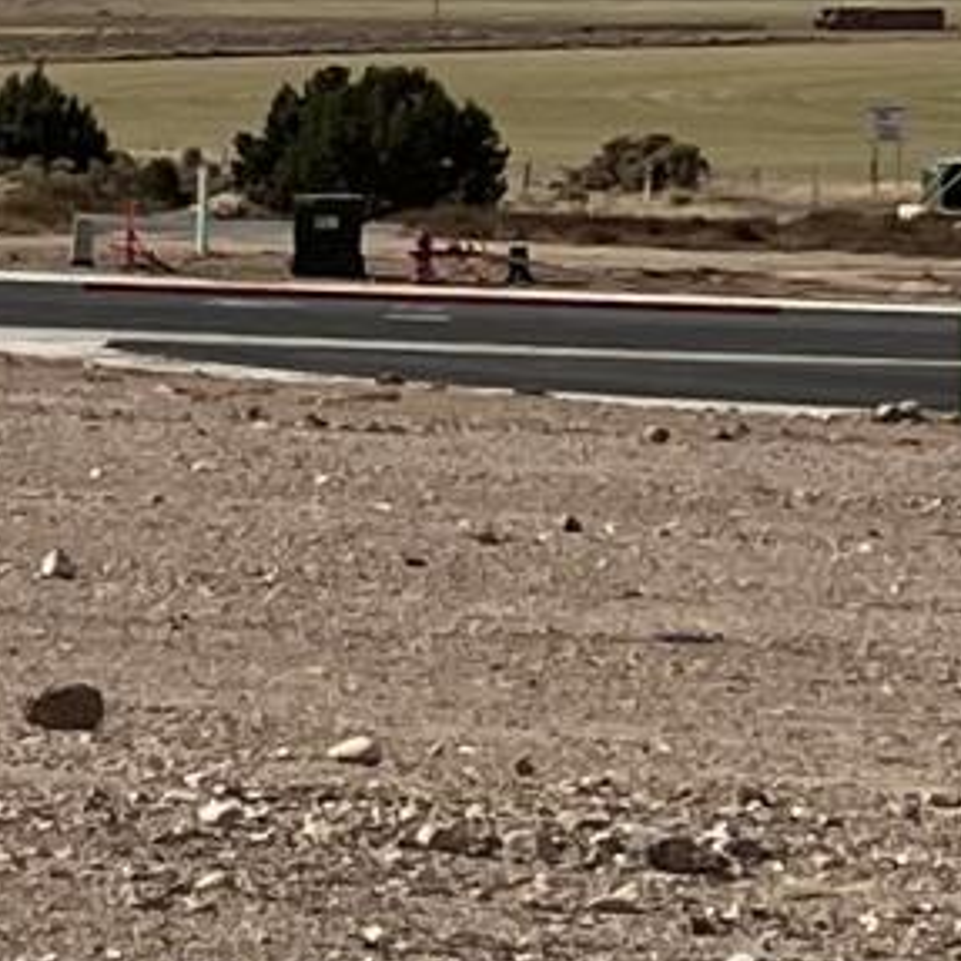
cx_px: -2826
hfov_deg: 6.1
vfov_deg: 7.3
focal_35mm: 240
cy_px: 378
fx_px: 7538
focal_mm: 5.7
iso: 50
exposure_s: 1/9434
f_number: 1.5
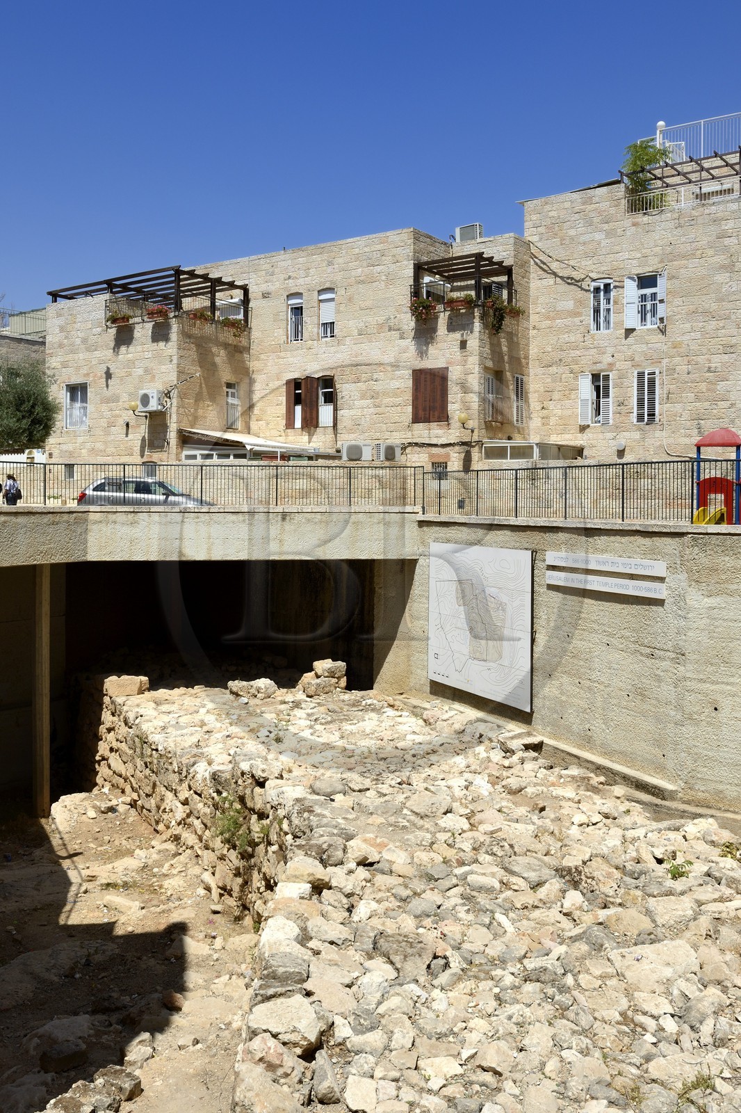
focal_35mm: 29
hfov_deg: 44.9
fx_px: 896
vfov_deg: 63.7
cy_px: 556
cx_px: 370
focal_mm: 29
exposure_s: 1/250
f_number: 14
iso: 200
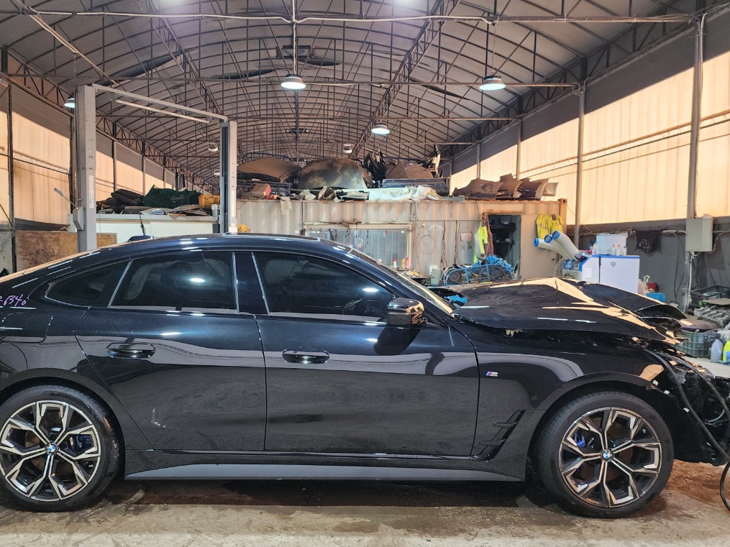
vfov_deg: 48.2
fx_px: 611
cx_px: 301
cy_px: 282
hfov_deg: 61.3
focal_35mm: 29
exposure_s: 1/120
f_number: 1.8
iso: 200
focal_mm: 6.4
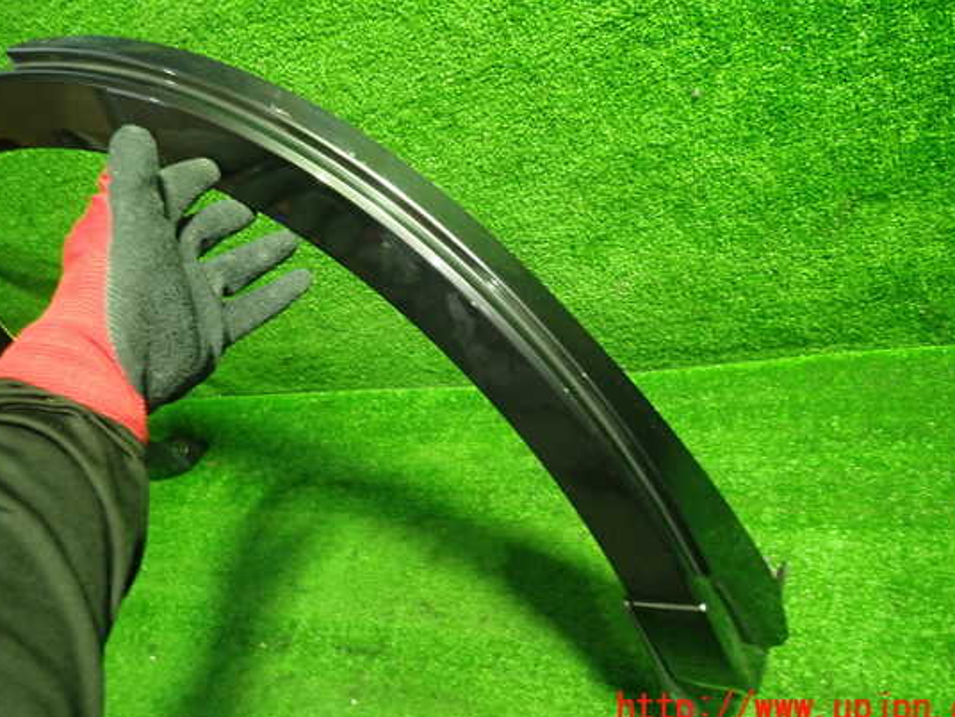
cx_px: 485
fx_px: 772
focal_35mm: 28
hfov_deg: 63.4
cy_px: 330
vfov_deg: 49.7
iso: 500
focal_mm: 4.5
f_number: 2
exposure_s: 1/30
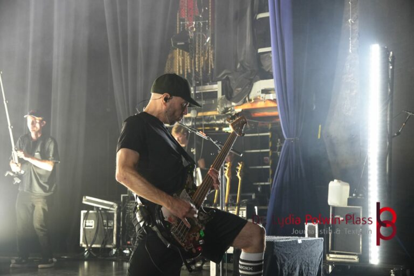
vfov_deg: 23.2
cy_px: 138
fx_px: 673
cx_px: 207
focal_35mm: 58
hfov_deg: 34.2
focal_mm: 39
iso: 2500
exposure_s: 1/160
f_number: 4.5
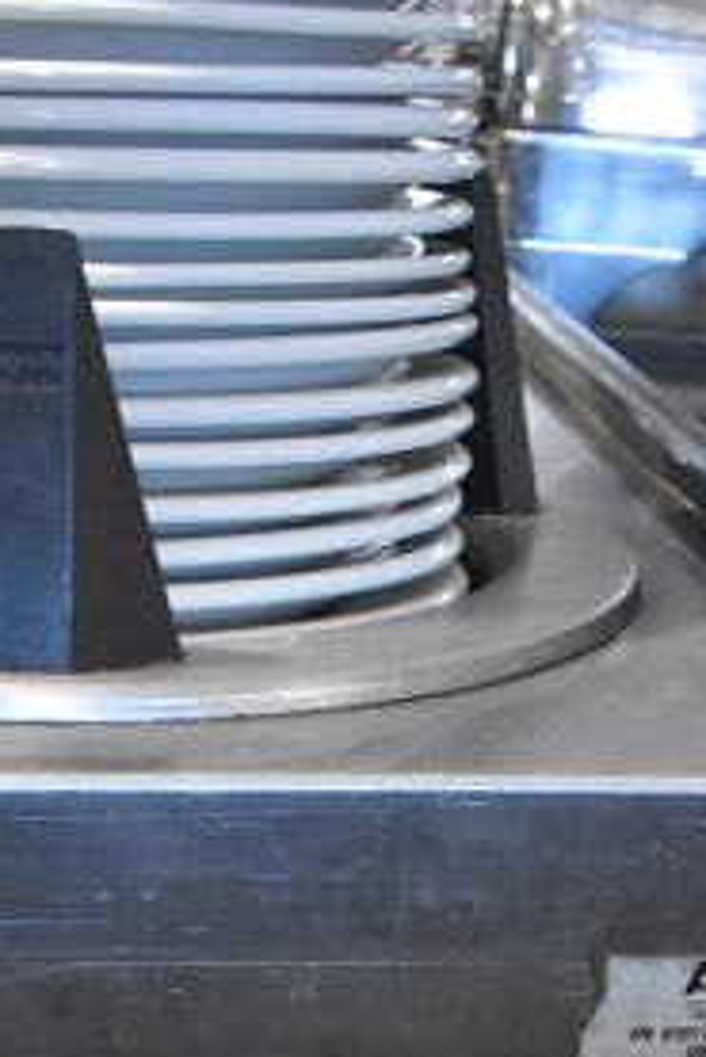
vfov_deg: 20.7
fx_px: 2615
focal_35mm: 89
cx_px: 233
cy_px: 1391
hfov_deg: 15.3
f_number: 3.5
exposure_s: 1/125
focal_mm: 18
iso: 4500
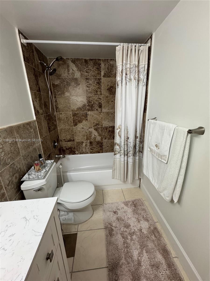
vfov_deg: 102.1
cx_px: 105
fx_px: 113
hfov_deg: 85.7
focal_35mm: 14
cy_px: 140
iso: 320
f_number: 2.2
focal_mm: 2.22
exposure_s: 1/120
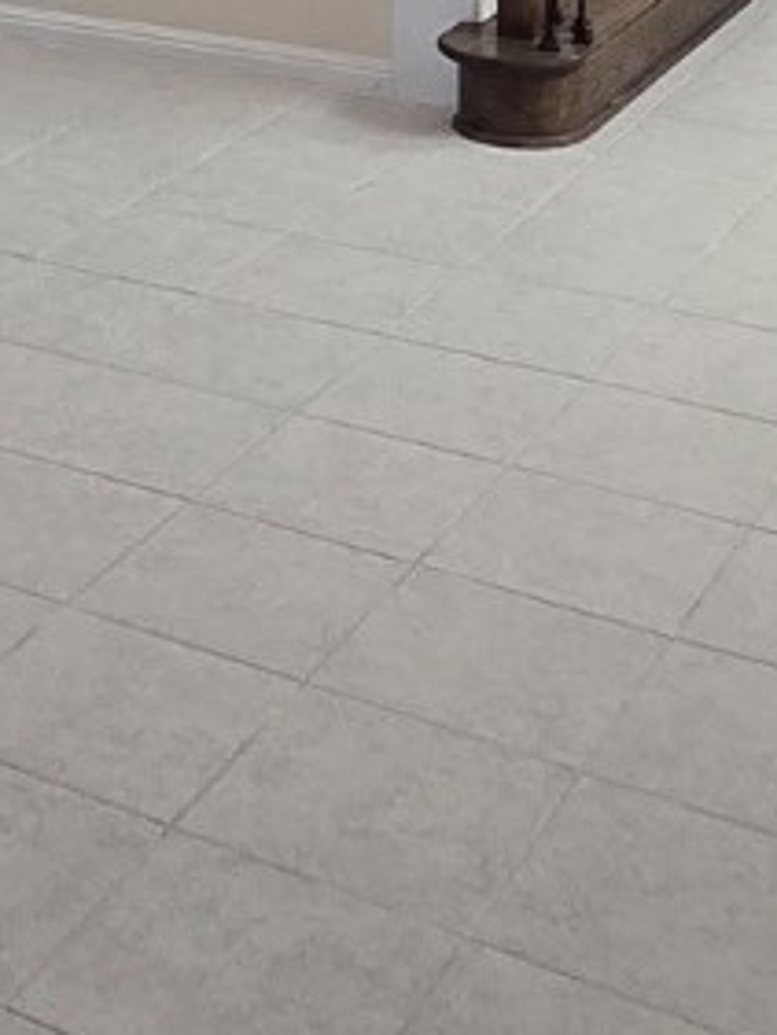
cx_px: -122
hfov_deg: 19.7
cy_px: -273
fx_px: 2123
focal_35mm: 71
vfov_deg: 24.3
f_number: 2.2
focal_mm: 2.2
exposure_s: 1/60
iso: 125
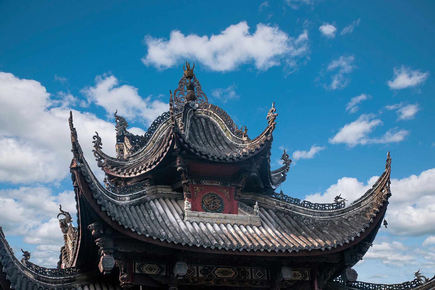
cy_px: 145
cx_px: 218
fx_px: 749
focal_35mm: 62
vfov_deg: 21.9
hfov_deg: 32.4
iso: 1250
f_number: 14
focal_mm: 62
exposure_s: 1/320
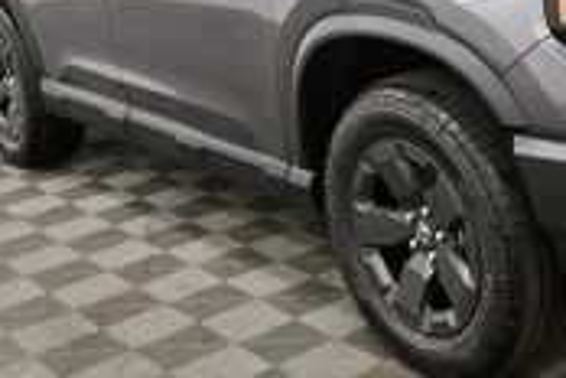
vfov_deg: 19.3
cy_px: 31
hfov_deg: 28.3
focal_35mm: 69
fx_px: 1085
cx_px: 488
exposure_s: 1/125
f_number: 5.6
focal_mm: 20
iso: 1800
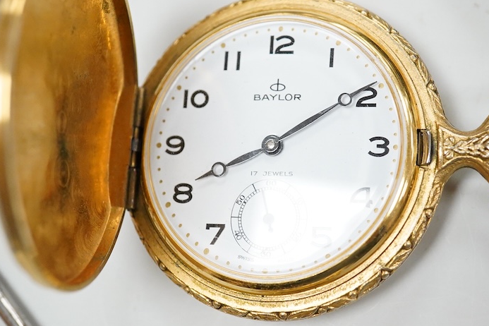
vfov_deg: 18.6
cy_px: 125
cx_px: 297
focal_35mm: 73
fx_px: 992
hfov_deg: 27.6
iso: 3200
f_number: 7.1
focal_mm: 30
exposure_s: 1/400
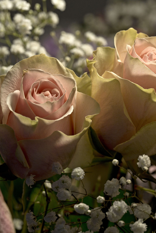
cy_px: 108
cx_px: 139
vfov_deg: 11.8
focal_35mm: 174
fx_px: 1130
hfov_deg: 7.9
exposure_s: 1/125
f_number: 6.3
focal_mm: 105
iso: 500
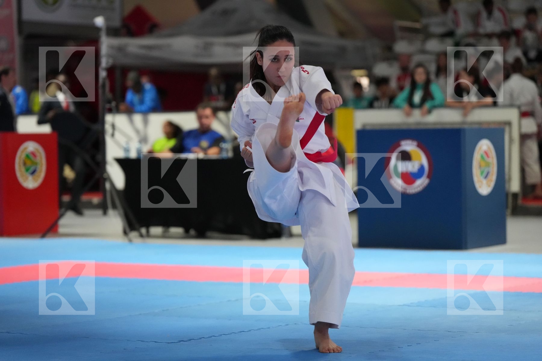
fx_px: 1776
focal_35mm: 118
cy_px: 180
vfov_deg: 11.6
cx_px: 271
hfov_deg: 17.3
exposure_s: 1/500
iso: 8000
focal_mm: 118
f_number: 2.8
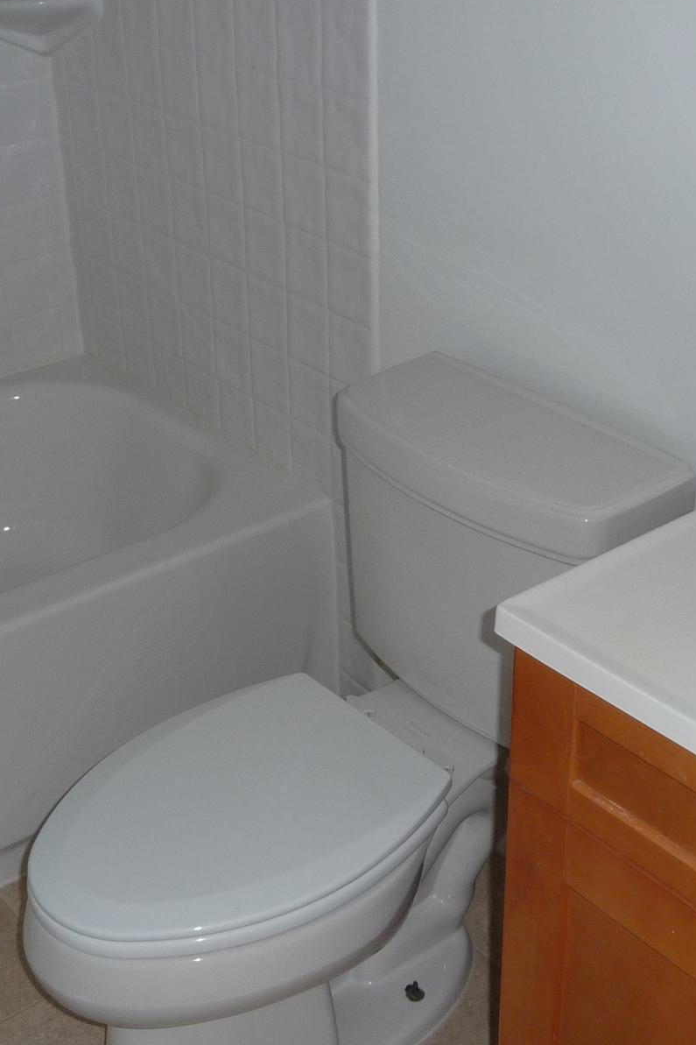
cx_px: 315
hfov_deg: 27.0
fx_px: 1450
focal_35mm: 50
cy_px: 575
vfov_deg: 39.6
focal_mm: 4.7
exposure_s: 1/30
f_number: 3.3
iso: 100
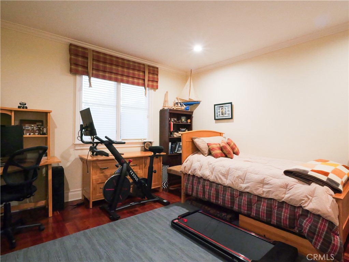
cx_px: 174
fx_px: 182
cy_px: 131
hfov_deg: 87.7
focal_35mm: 18
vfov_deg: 71.6
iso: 4000
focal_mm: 9
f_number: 8
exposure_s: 1/60
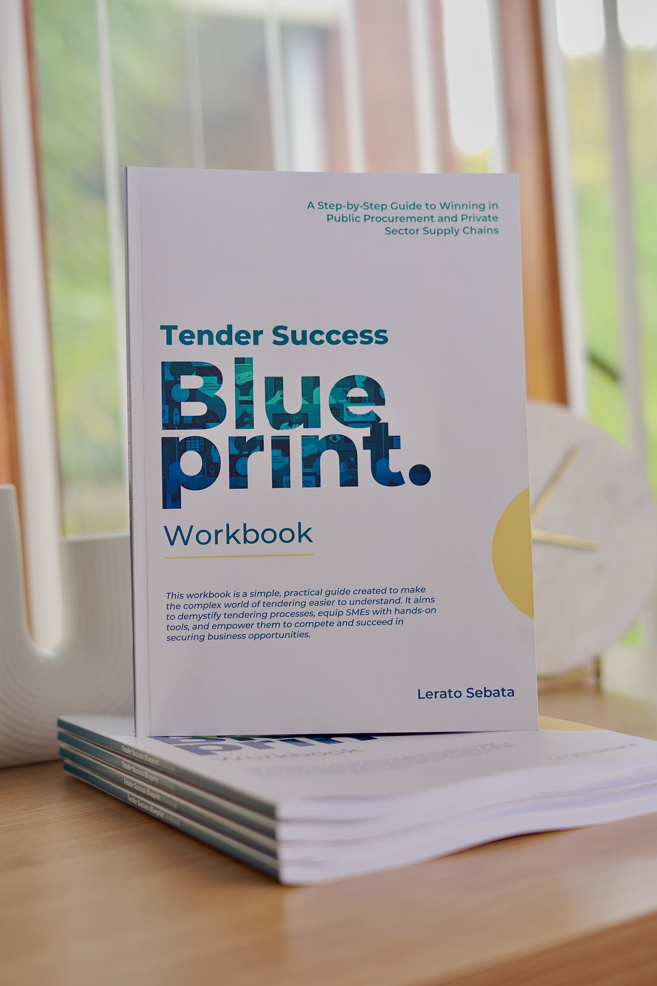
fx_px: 1369
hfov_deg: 27.0
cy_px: 493
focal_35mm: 50
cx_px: 328
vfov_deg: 39.6
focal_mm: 50
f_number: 2.5
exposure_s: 1/100
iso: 160
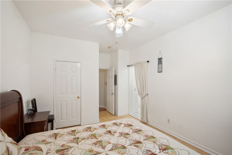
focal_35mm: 16
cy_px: 78
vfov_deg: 73.8
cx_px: 116
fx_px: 103
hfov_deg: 96.7
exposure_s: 13
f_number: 22
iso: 50
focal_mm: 16
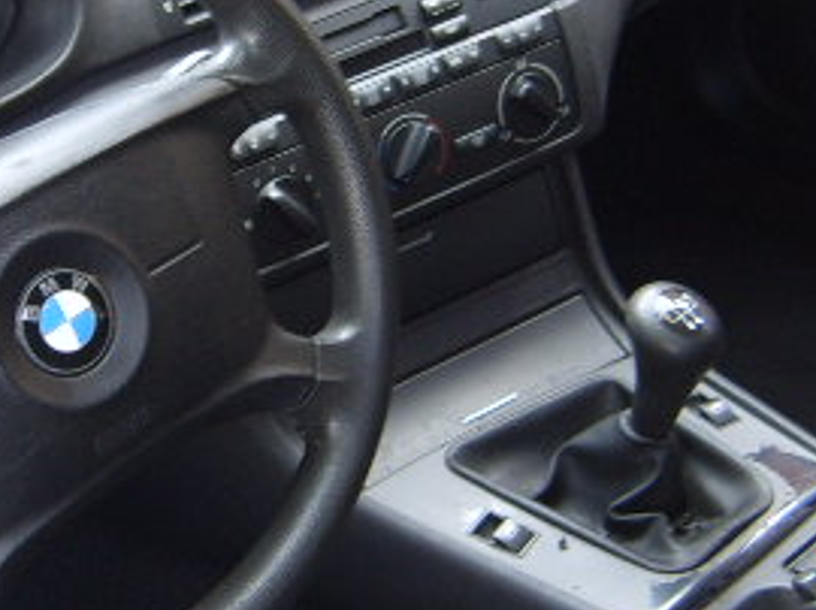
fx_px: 1955
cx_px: 175
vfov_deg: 17.7
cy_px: 239
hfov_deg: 23.3
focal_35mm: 83
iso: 66
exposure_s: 1/30
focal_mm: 5.8
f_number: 2.8
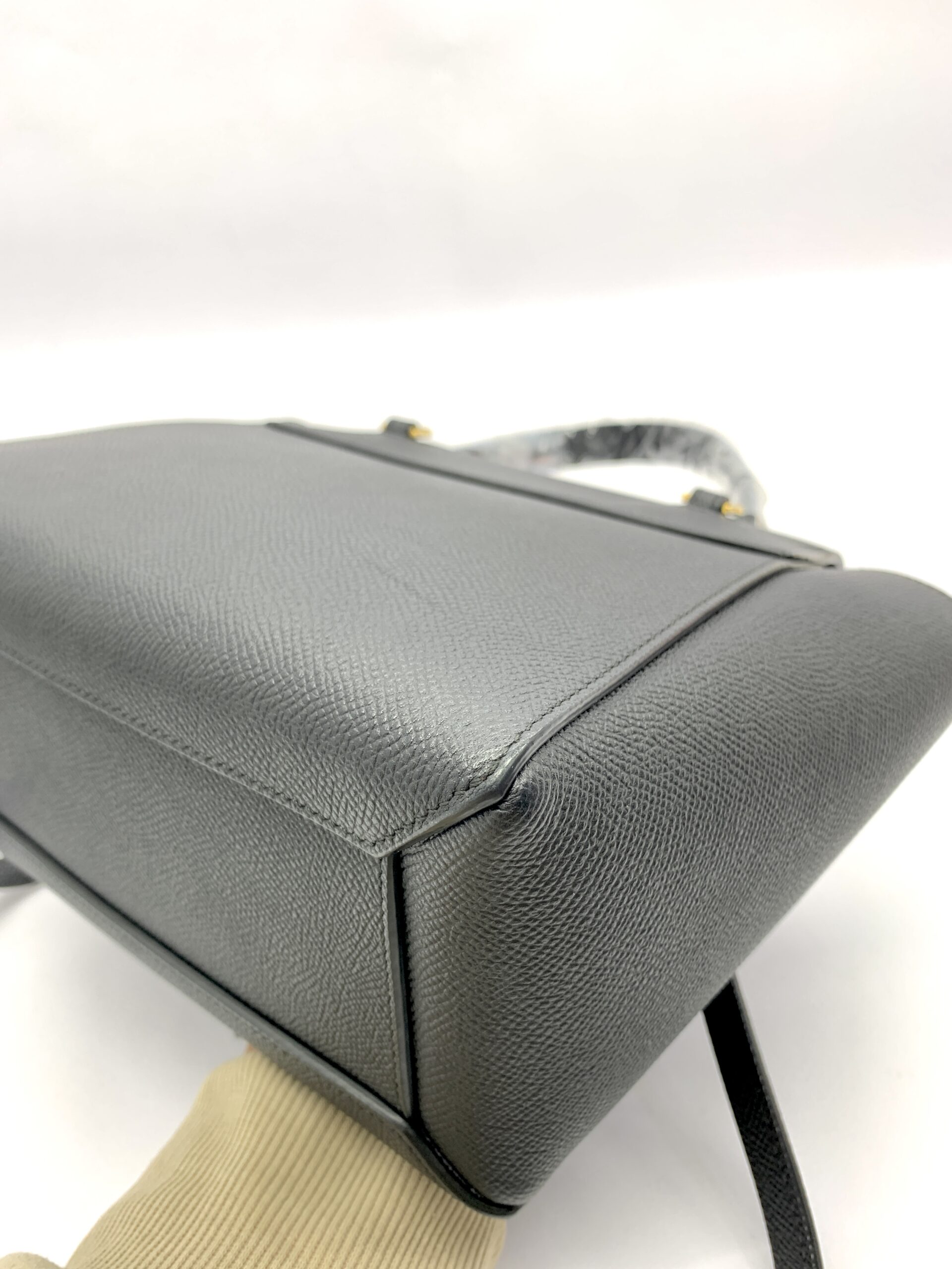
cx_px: 476
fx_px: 953
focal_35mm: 26
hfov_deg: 53.1
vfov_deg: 67.3
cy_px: 634
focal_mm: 4.25
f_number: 1.8
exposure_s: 1/50
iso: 64
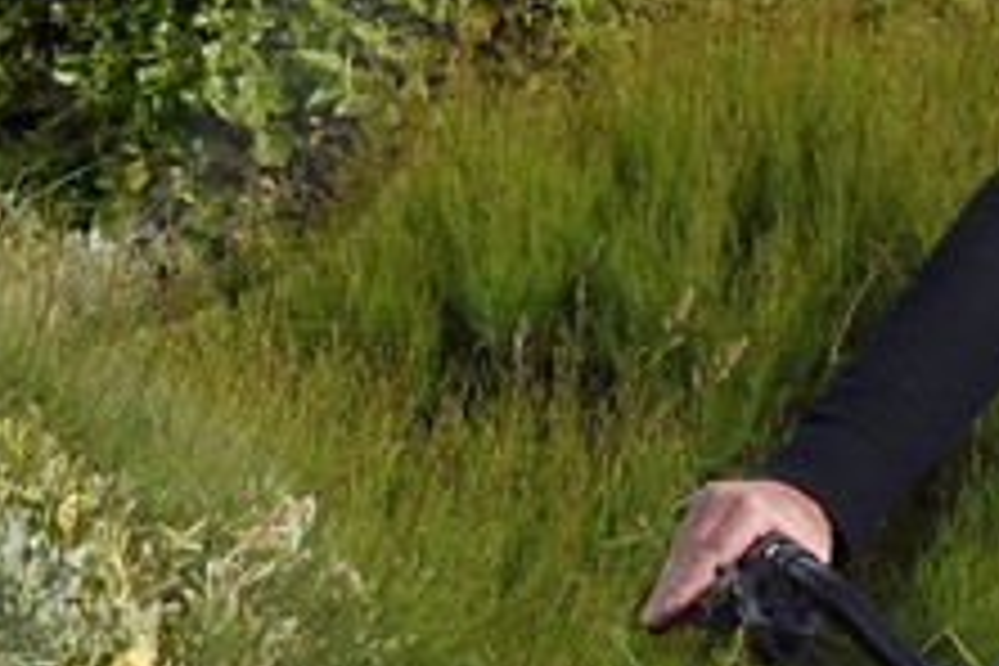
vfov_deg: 7.9
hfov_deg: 11.3
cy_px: 367
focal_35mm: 173
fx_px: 4800
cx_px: -626
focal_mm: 24
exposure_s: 1/320
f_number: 11
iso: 200
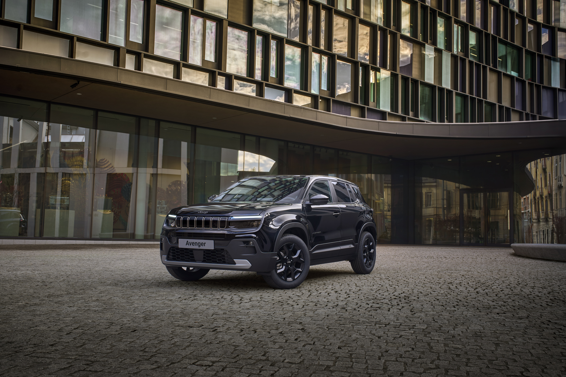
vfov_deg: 35.9
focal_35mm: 37
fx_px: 582
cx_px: 274
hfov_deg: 51.9
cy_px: 185
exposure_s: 1/13
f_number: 9
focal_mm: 35
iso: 100
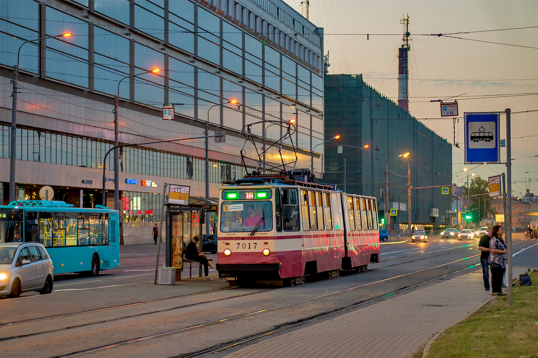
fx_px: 1420
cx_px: 269
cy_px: 179
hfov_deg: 21.5
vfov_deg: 14.4
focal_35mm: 95
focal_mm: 95
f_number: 2.8
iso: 800
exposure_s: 1/125
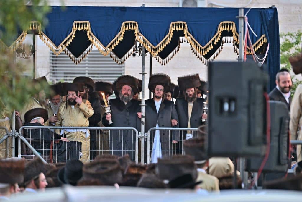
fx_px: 2517
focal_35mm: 300
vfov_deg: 4.6
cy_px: 101
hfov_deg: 6.9
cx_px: 151
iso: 500
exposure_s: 1/250
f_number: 2.8
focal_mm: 200
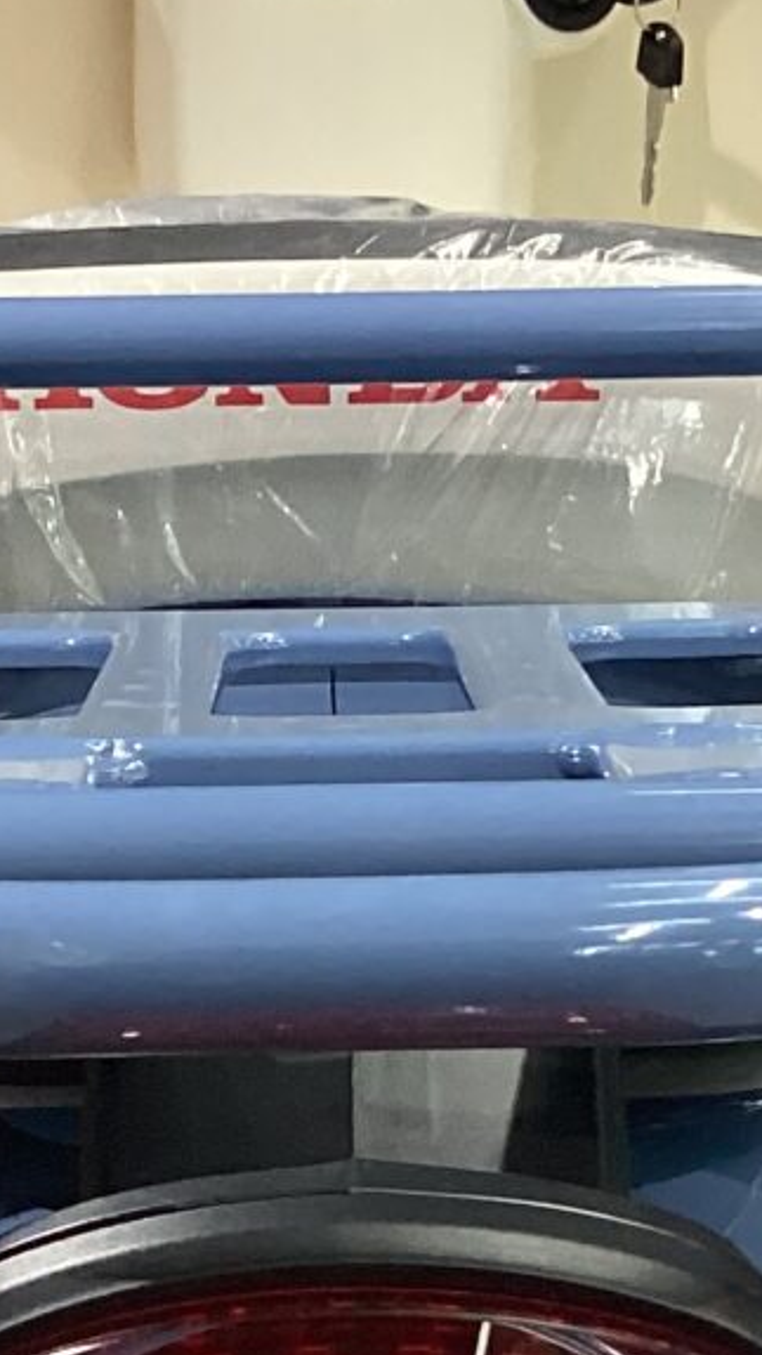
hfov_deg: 10.7
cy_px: 1671
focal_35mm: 113
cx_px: 352
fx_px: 4058
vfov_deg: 17.9
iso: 125
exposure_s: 1/60
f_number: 2.4
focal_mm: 3.3
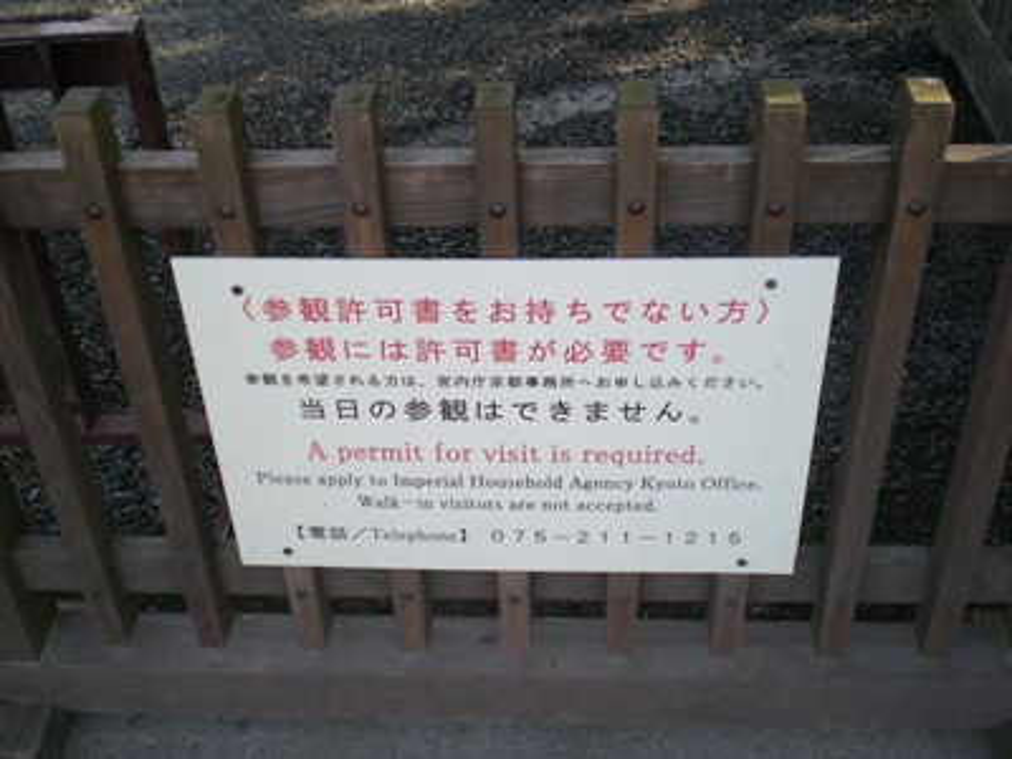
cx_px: 506
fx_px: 1286
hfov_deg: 42.9
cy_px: 380
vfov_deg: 32.9
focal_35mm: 44
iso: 50
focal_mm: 7.4
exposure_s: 1/118
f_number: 3.5
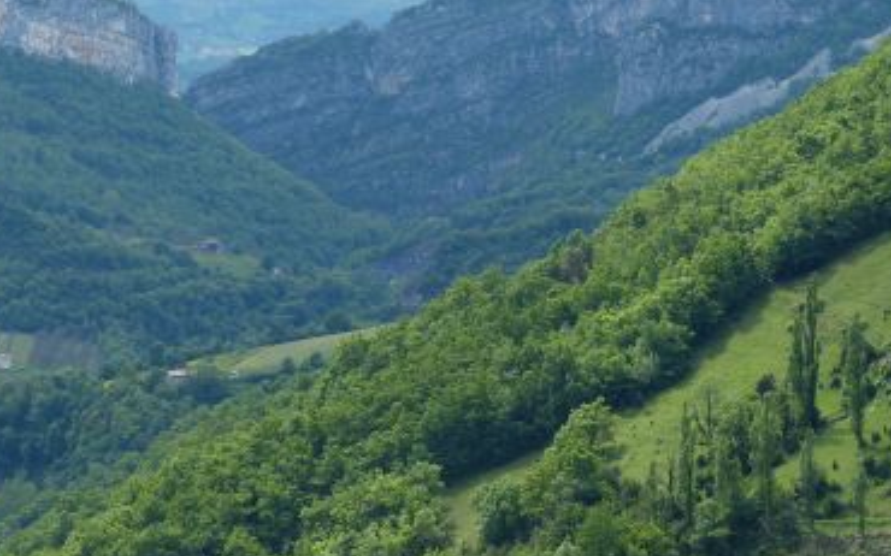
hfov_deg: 12.6
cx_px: 453
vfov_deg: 7.9
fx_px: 4030
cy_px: 141
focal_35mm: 166
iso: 100
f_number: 4
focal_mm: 20.9
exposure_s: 1/500
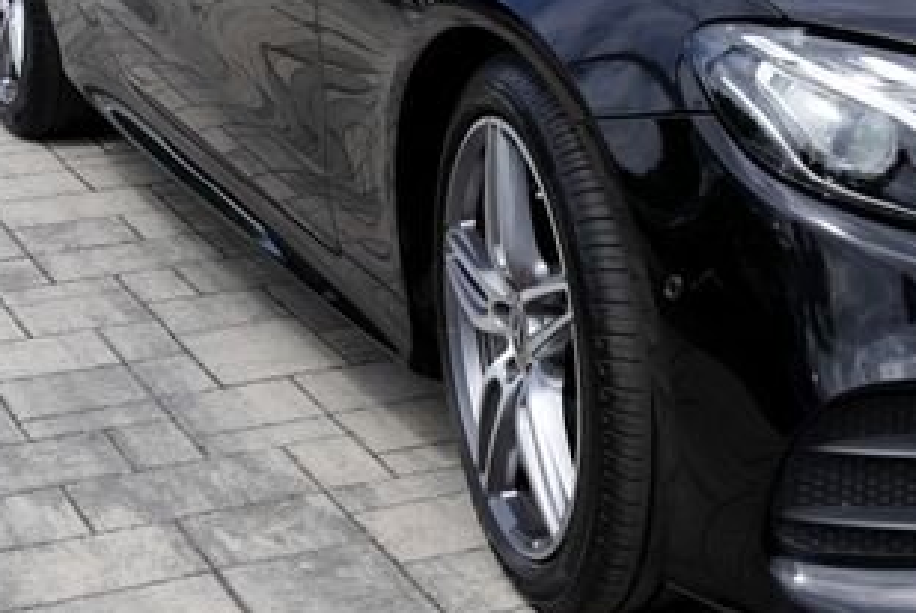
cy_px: -49
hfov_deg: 19.1
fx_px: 2623
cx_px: 961
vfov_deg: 13.1
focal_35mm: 103
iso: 100
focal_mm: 31
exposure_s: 1/250
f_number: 7.1
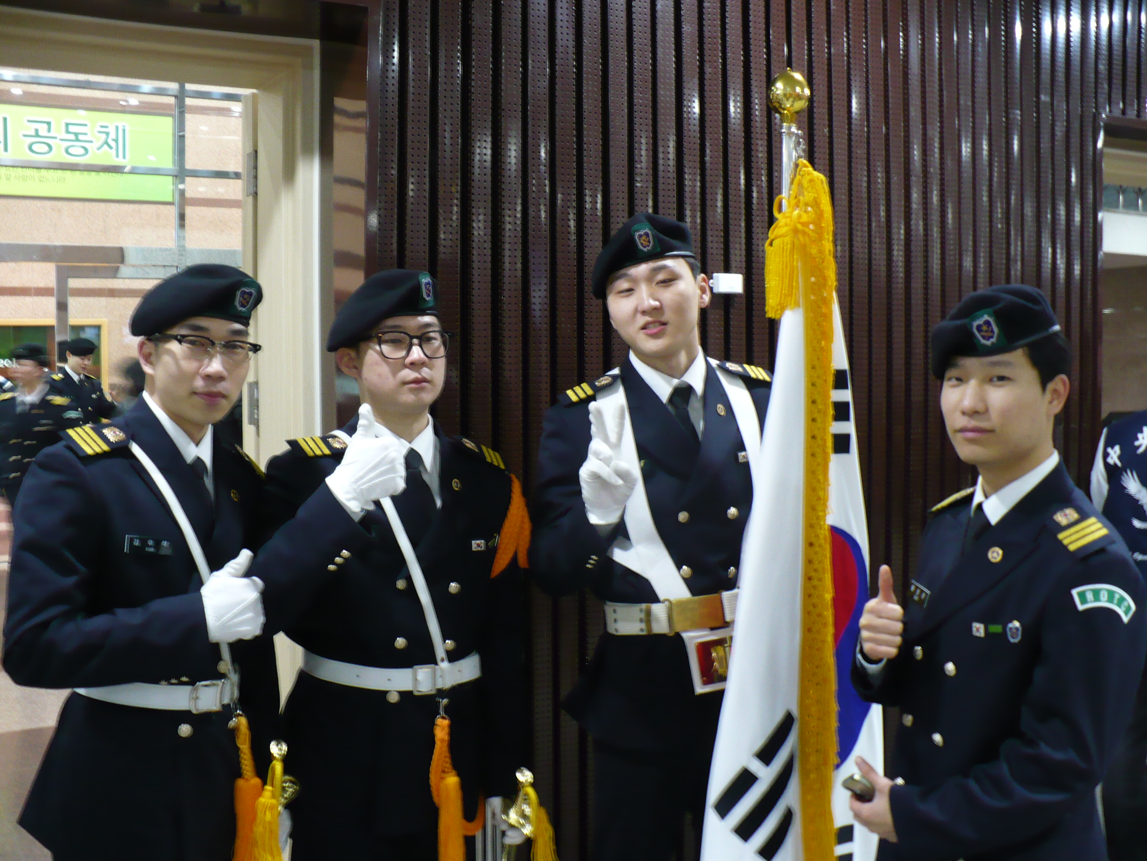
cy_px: 430
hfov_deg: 50.1
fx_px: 1226
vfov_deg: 38.7
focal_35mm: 37
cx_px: 574
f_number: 2.8
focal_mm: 6.1
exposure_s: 1/8
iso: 200
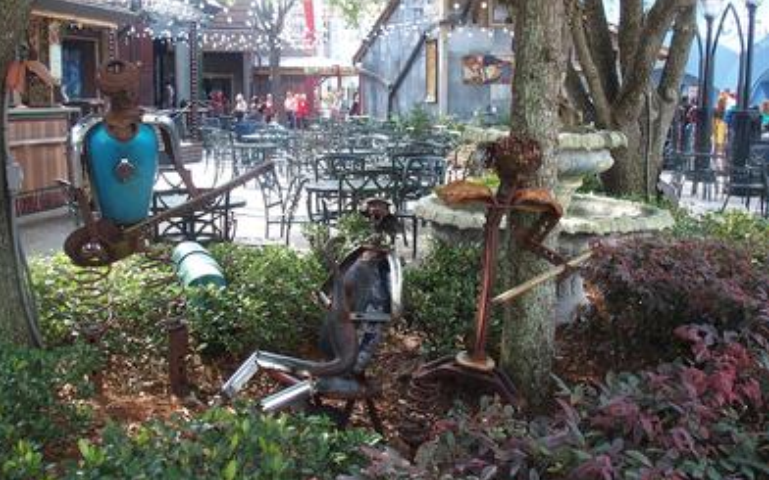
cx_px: 330
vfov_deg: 32.7
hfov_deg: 50.2
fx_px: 817
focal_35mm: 39
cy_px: 204
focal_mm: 6.7
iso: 100
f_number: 3.5
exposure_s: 1/125
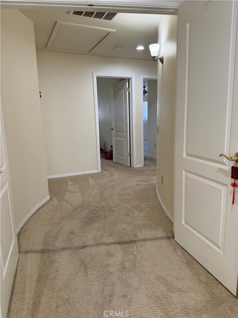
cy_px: 159
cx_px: 119
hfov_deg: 56.8
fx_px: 220
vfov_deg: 71.6
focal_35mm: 24
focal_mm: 6.76
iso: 200
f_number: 1.78
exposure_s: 1/142
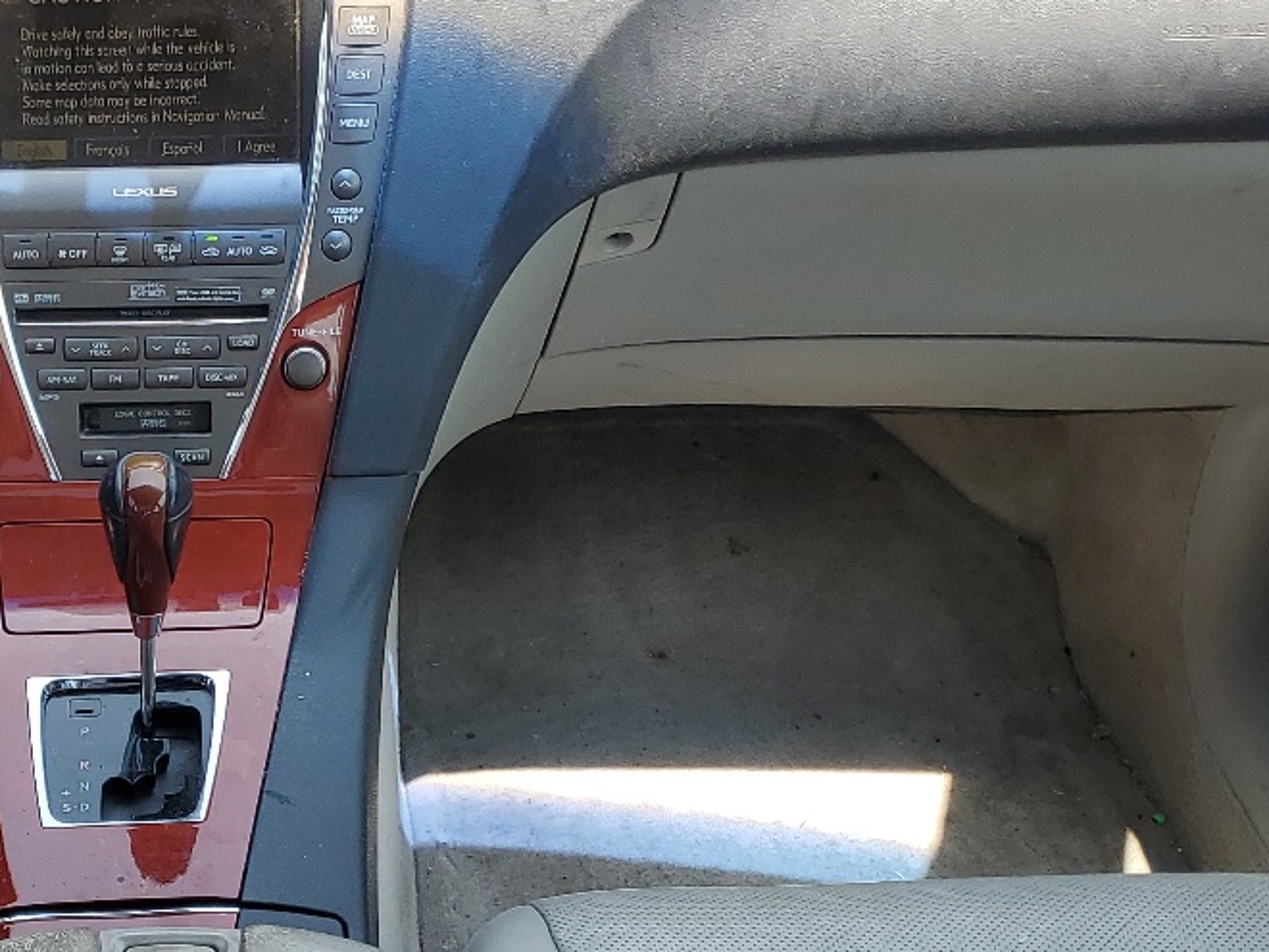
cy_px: 762
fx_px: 2310
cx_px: 104
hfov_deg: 29.3
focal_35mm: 63
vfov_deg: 23.0
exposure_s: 1/455
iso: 50
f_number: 1.5
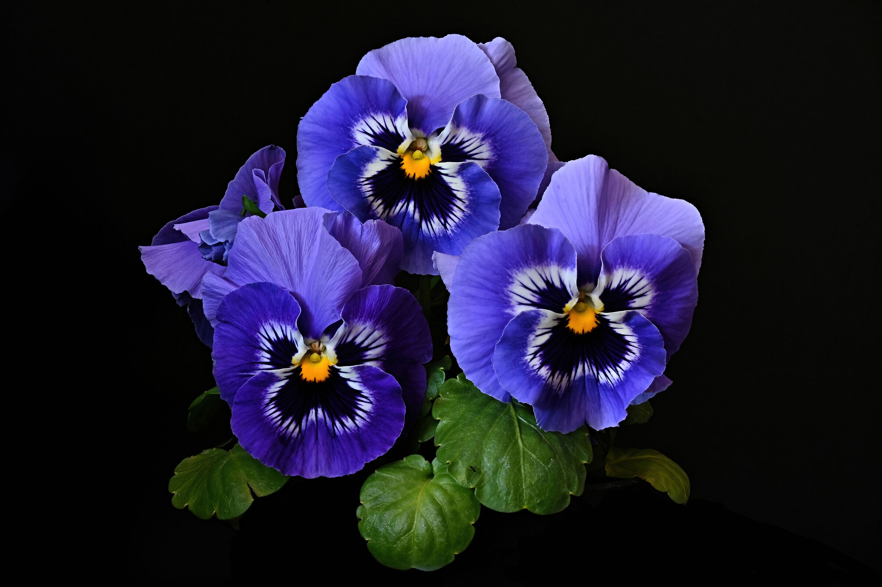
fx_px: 4530
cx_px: 441
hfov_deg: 11.1
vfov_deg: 7.4
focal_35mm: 185
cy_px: 294
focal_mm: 185
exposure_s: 1
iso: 360
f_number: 13
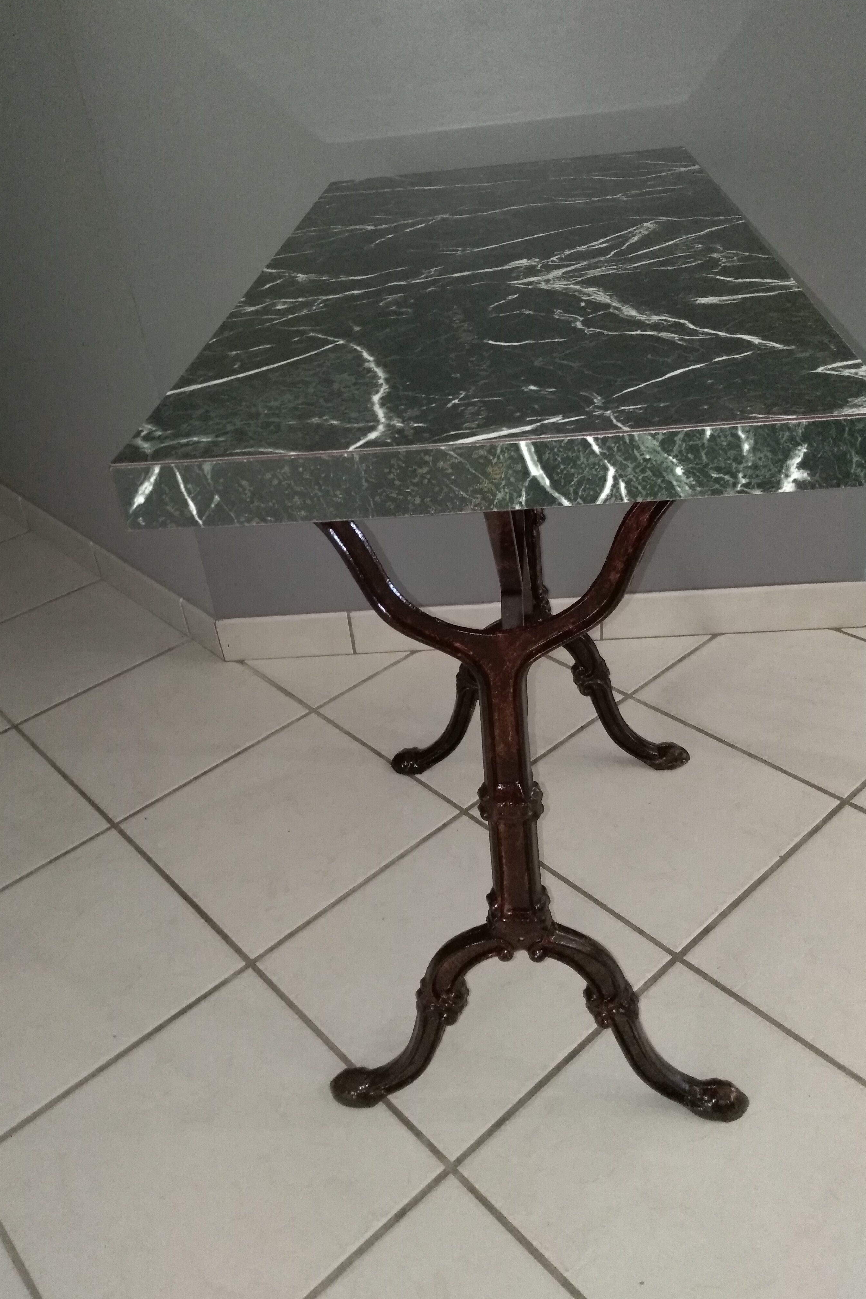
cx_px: 416
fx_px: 1010
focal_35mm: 28
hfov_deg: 46.4
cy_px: 638
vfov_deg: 65.5
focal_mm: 3.54
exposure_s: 1/30.1
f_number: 2
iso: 688
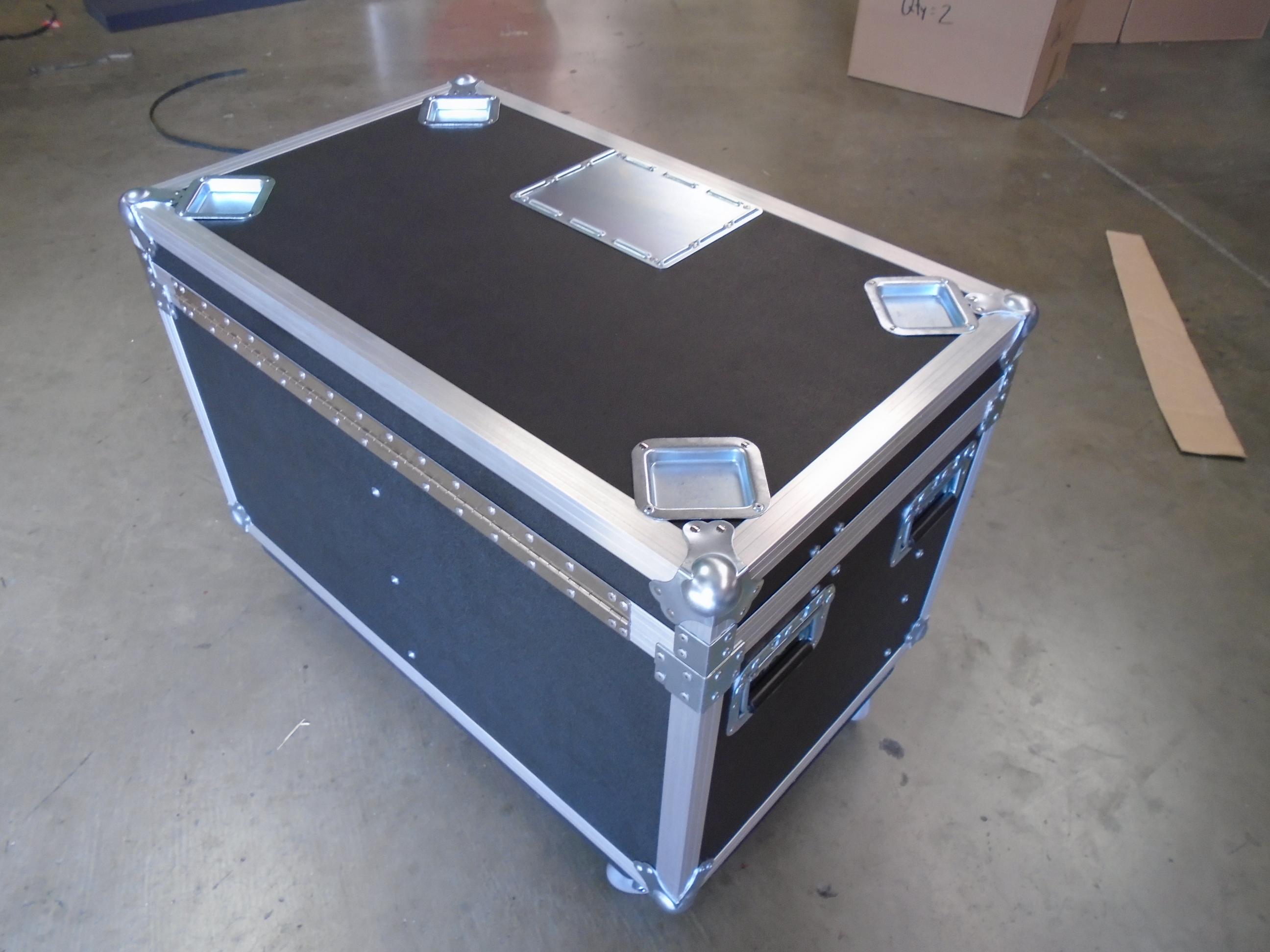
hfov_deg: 67.3
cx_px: 635
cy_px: 476
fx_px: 954
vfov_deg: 53.1
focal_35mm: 26
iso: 160
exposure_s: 1/30
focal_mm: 4.6
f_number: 3.2
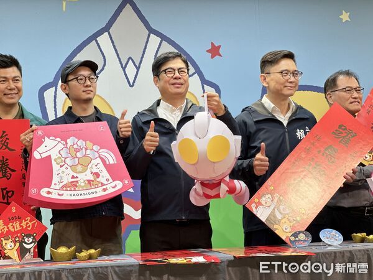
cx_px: 186
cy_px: 140
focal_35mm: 77
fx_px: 830
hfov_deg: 25.3
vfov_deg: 19.1
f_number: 2.8
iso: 125
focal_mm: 9
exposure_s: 1/40
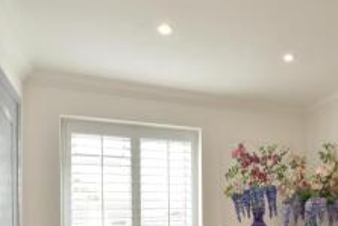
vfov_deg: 38.0
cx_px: 250
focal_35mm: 32
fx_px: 301
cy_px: 209
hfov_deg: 56.1
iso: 100
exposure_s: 1/1.6
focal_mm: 10
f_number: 8
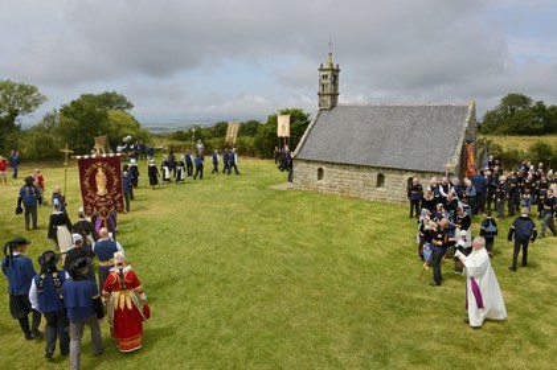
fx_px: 371
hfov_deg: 73.8
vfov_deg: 53.1
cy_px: 185
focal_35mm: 24
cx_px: 278
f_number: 18
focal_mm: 24
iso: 400
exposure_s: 1/200
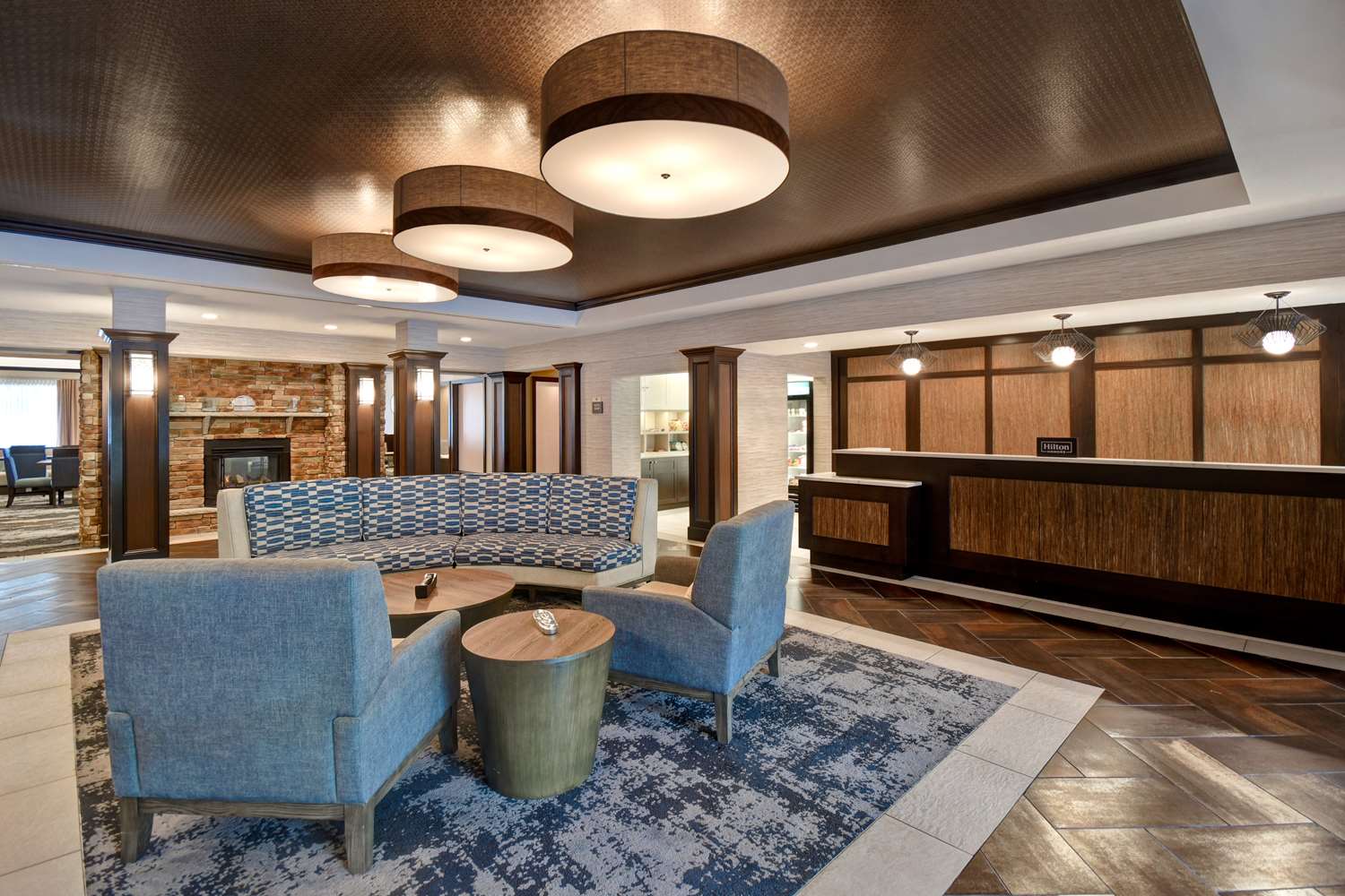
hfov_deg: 100.4
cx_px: 672
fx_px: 560
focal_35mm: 15
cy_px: 448
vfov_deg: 77.3
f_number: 7.1
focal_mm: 10
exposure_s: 1/2.5
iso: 250
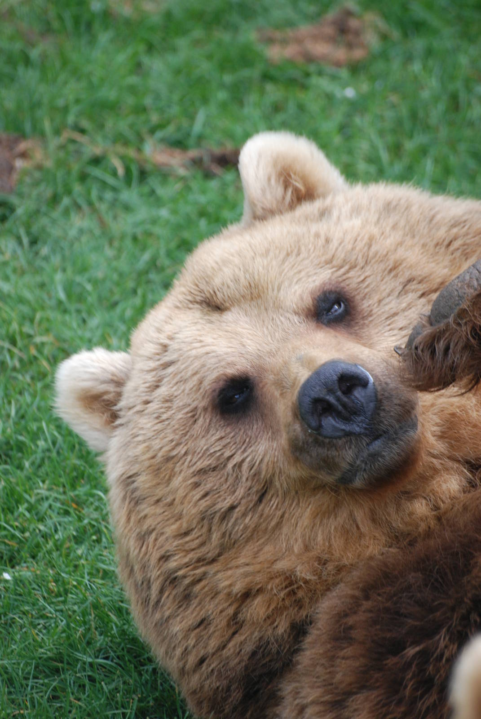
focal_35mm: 360
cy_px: 360
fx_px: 7194
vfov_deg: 5.7
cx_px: 240
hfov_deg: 3.8
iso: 400
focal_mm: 240
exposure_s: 1/250
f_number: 5.3
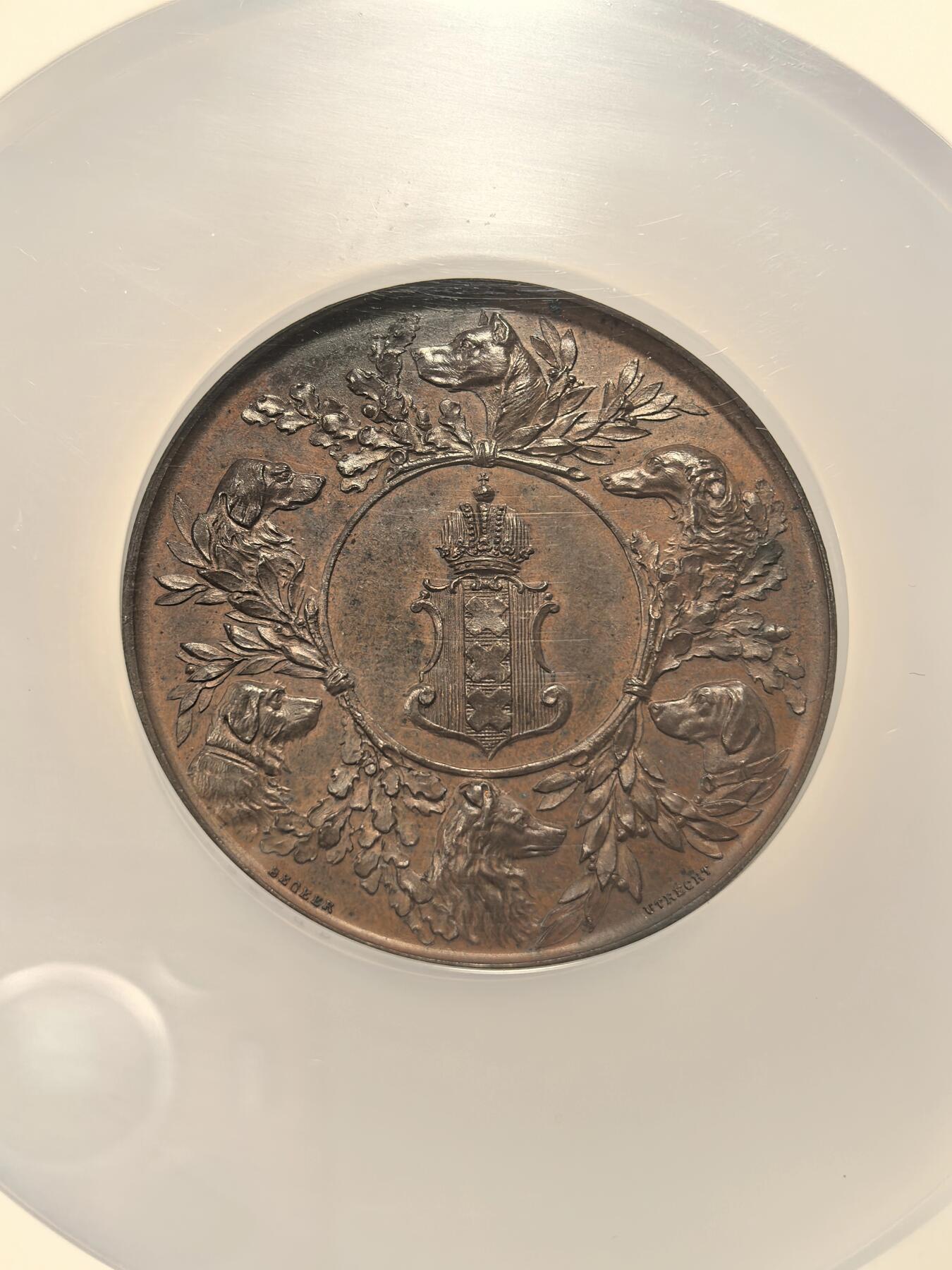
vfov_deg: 35.5
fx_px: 1980
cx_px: 476
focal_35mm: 54
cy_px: 635
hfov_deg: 27.0
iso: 200
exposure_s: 1/50
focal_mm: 6.98
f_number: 2
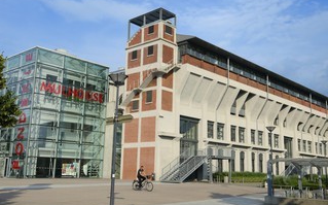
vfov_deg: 29.8
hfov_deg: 46.2
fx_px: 384
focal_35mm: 43
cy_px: 99
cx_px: 166
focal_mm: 32
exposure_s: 1/200
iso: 100
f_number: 10
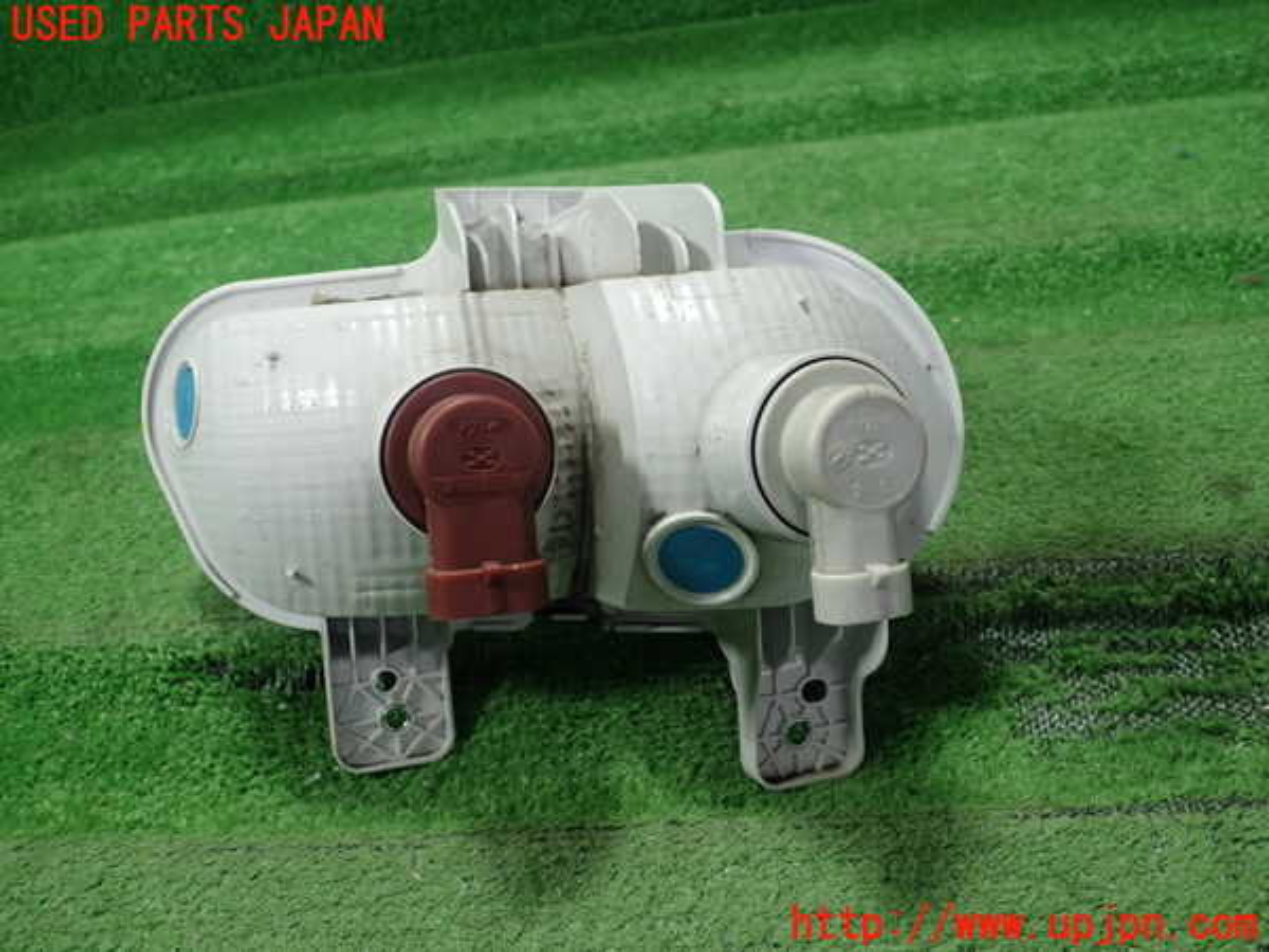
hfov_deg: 60.0
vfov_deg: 46.8
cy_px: 476
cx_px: 634
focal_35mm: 30
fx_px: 1100
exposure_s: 1/125
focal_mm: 5.5
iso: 250
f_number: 2.3
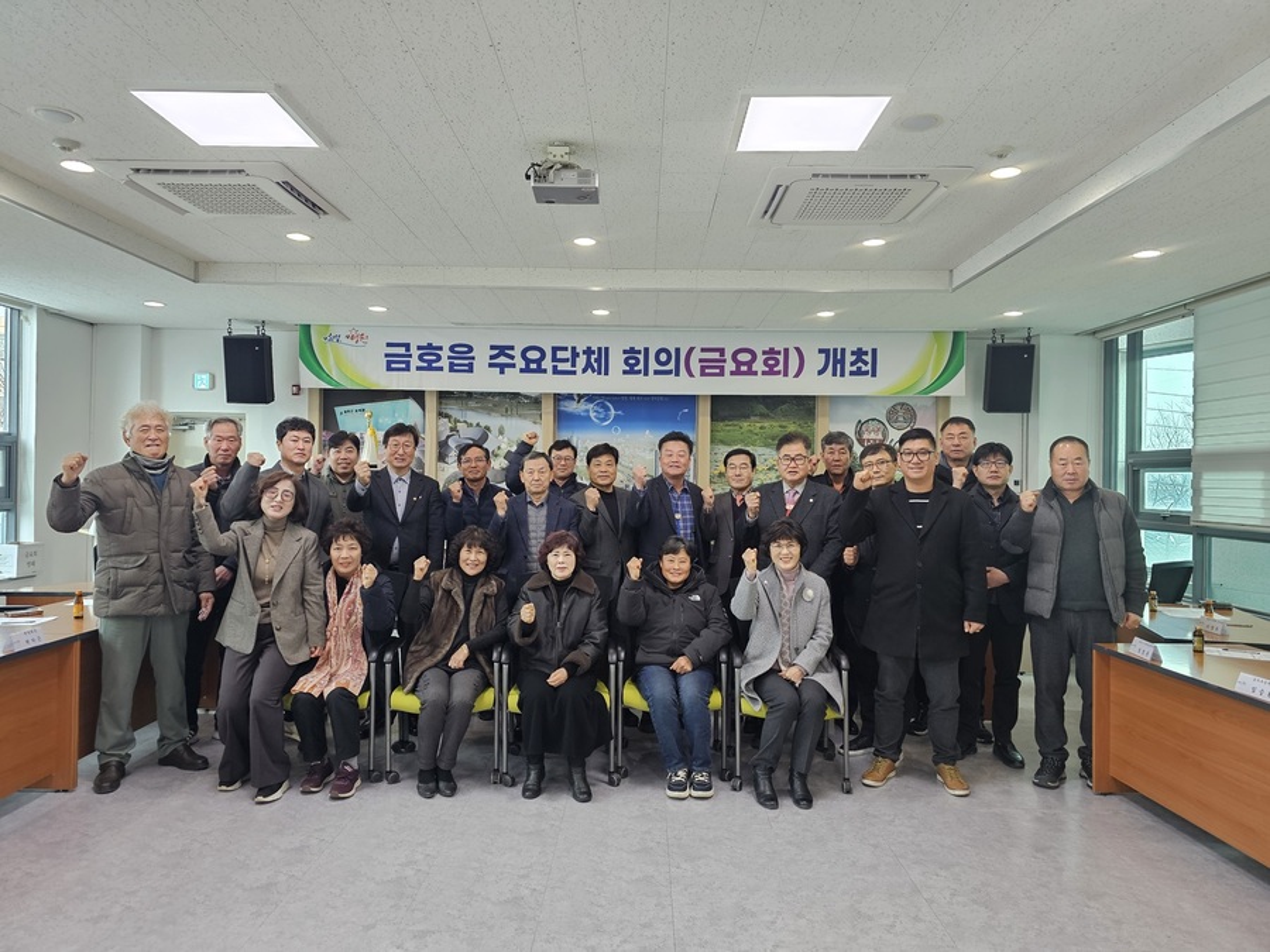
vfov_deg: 58.9
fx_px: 844
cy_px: 476
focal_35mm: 23
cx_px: 635
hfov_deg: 73.9
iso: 320
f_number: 1.7
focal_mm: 6.3
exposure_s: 1/120
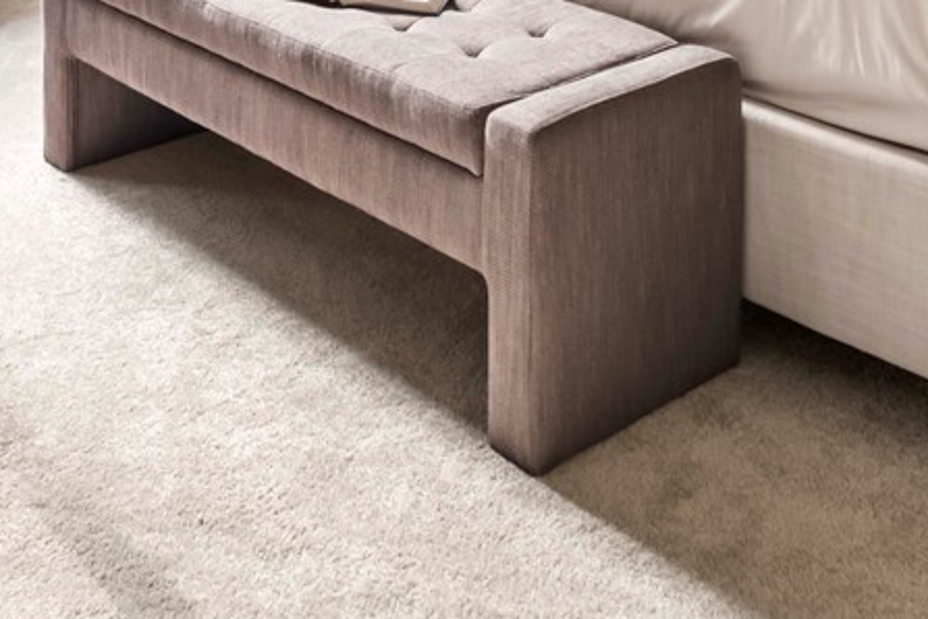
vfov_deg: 18.9
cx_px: 275
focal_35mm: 57
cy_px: -456
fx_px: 1469
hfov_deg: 34.6
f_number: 8
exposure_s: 1/2.5
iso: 400
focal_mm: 10
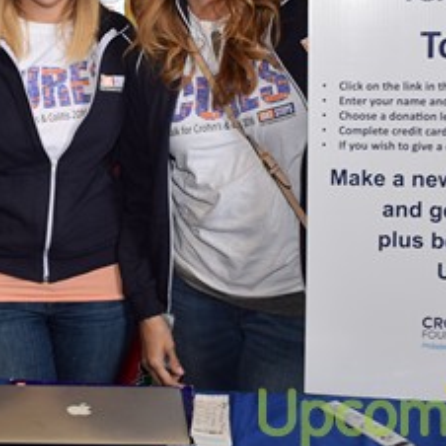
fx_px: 816
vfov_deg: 30.3
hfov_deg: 30.5
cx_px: 189
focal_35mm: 56
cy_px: 136
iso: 400
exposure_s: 1/80
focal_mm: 18
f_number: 5
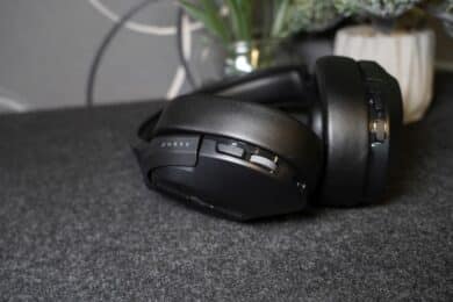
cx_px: 226
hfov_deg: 50.7
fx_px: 478
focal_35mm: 38
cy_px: 151
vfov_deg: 35.1
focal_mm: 38
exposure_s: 1/40
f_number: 5.6
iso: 1250
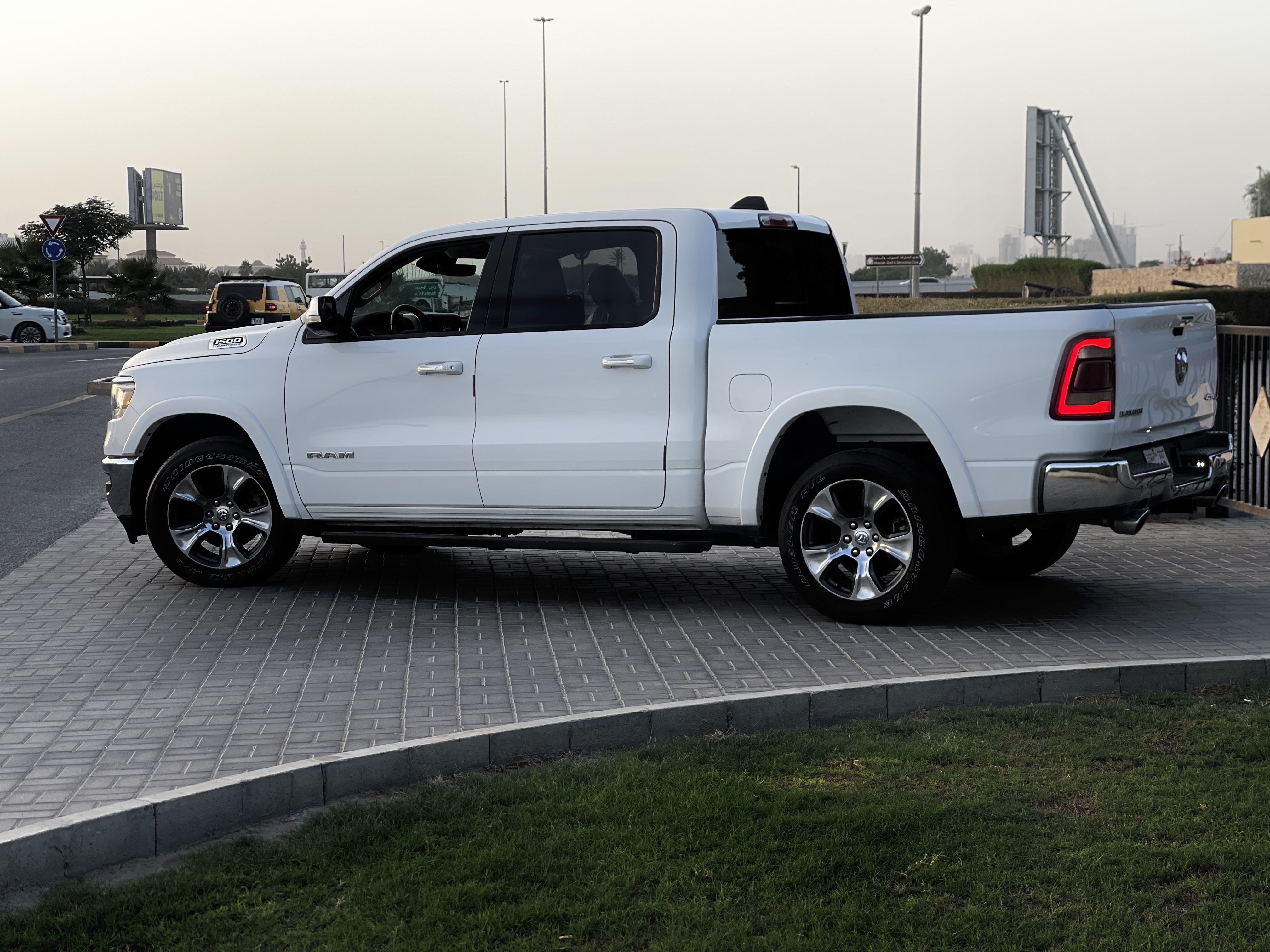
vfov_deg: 22.9
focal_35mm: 64
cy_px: 476
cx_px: 635
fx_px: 2348
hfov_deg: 30.3
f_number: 2.2
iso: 25
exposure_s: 1/182
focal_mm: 7.5
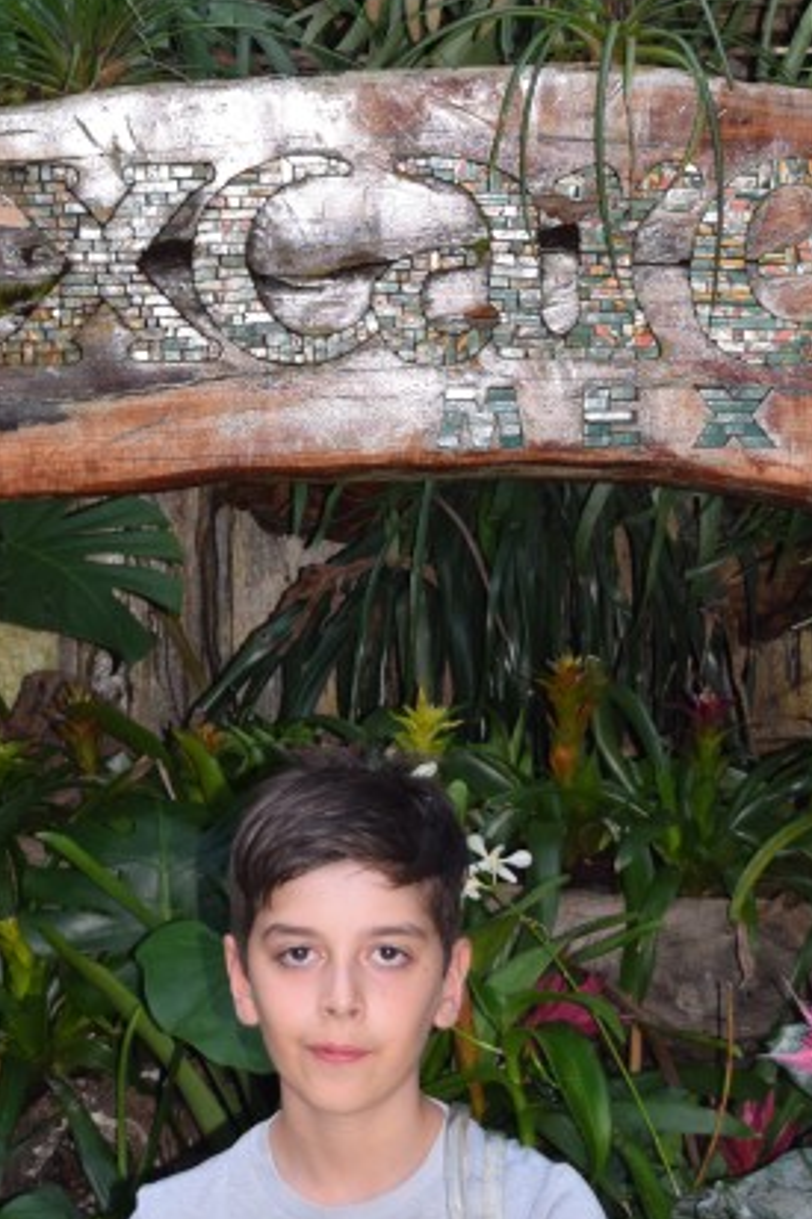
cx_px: 363
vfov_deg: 17.1
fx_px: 4029
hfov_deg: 11.5
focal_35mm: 119
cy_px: 236
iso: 800
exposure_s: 1/100
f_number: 5
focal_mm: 32
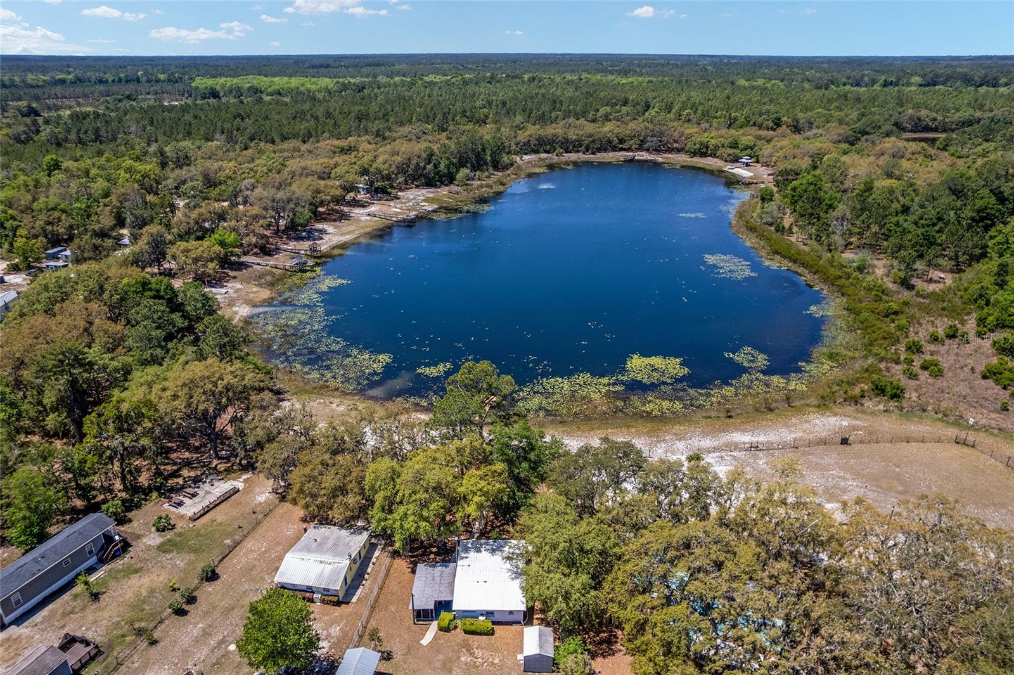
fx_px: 619
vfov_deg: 57.2
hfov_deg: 78.6
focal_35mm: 22
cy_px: 338
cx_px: 507
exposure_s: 1/1600
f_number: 2.8
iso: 130
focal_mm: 8.38
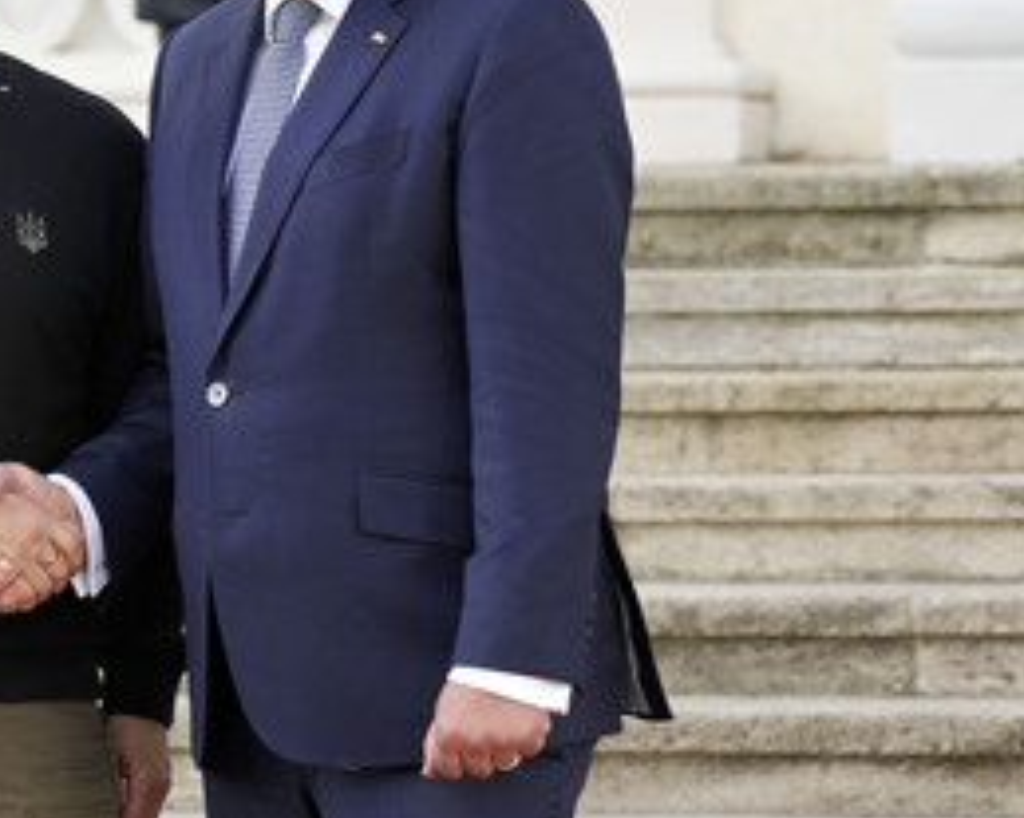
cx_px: 223
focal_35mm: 343
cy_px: 237
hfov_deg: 5.6
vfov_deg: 4.5
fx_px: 10391
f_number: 5
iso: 640
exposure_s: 1/250
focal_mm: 140
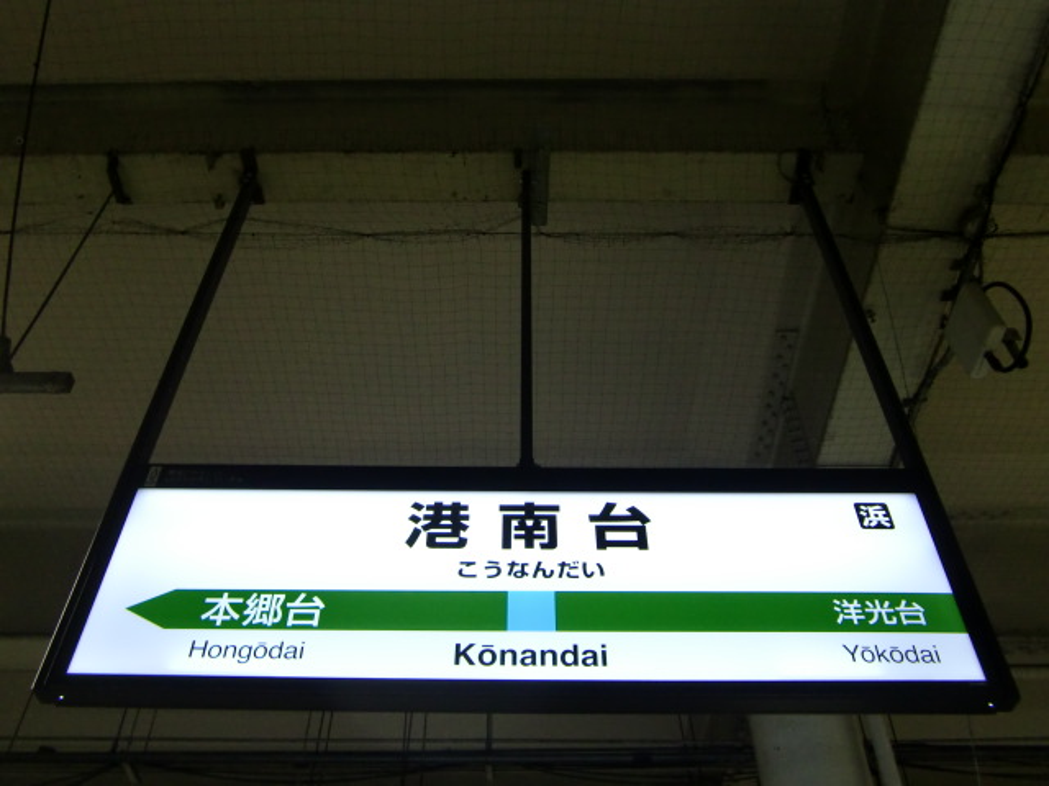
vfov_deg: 42.9
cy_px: 393
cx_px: 524
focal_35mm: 33
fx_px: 1000
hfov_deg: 55.4
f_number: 2.7
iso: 200
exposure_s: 1/60
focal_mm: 5.8
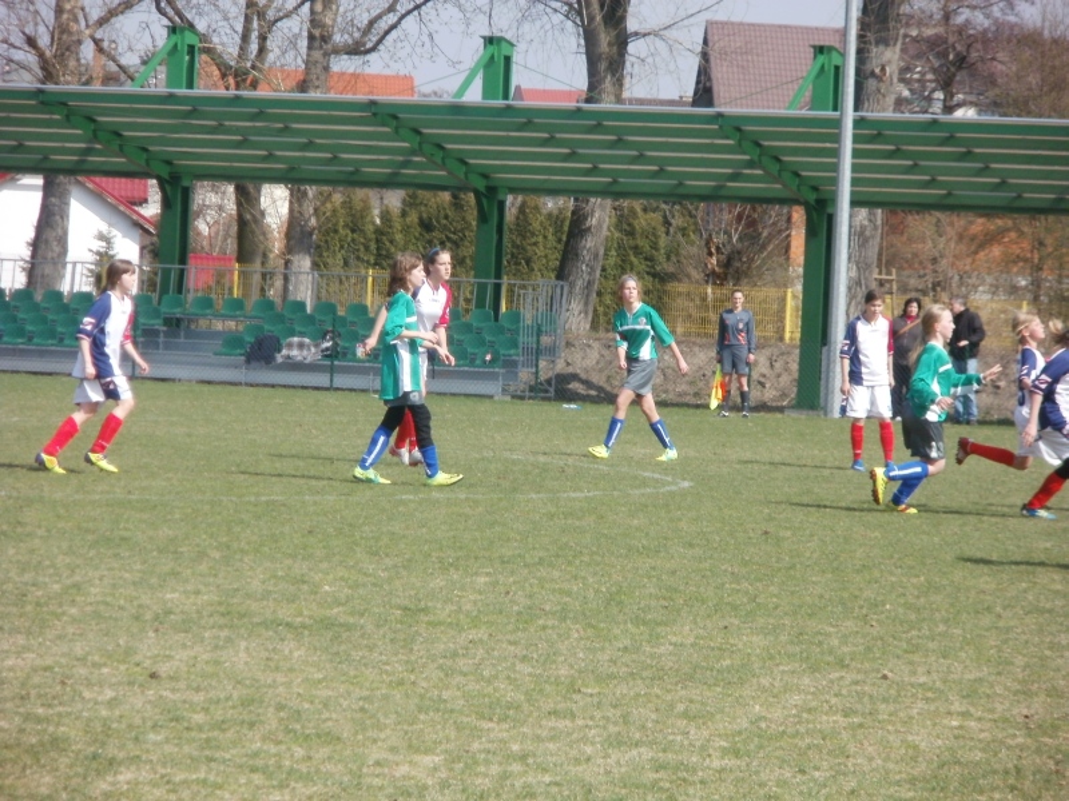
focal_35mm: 180
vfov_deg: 8.2
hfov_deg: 11.0
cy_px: 400
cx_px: 534
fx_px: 5559
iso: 160
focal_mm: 31.5
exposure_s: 1/500
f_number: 5.6
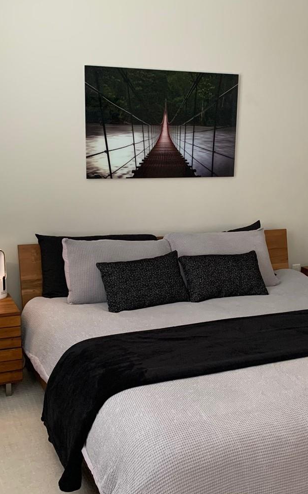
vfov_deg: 44.3
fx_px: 605
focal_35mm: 45
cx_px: 192
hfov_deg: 28.5
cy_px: 268
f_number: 1.8
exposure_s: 1/30
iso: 320
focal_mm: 4.25
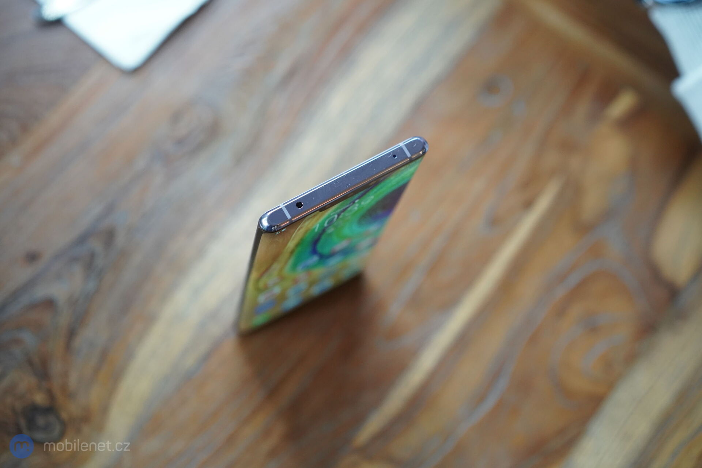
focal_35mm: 55
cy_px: 234
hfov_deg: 36.2
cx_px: 351
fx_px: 1072
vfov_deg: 24.6
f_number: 3.2
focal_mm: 55
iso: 3200
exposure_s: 1/160
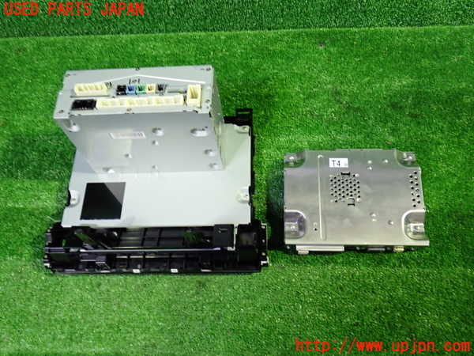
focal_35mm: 32
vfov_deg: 44.2
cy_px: 178
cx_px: 237
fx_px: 438
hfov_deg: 56.8
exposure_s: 1/30
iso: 500
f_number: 2.4
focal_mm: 5.79
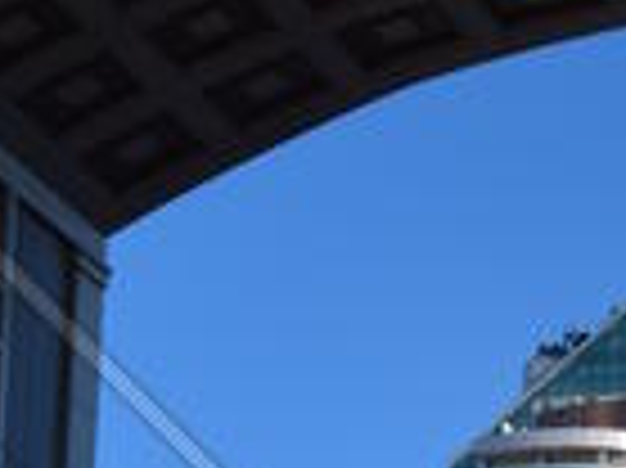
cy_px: 940
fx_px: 3704
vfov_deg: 7.0
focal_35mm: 205
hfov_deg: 9.6
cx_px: 678
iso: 100
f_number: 16
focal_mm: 34
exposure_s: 1/60
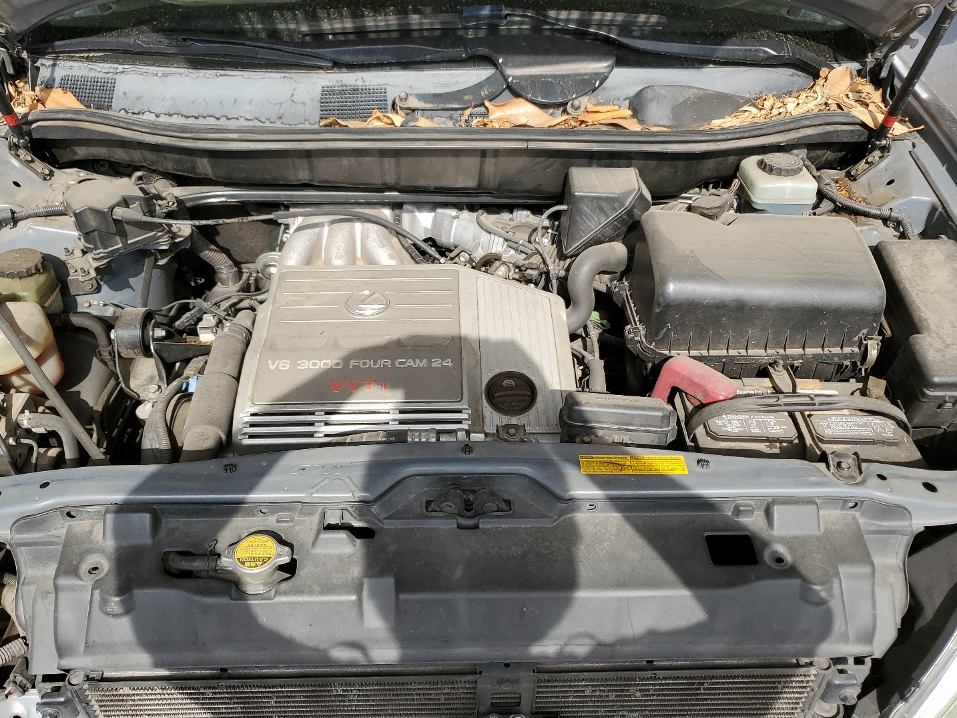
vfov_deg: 48.2
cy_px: 319
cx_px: 457
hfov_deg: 61.6
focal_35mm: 29
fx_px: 802
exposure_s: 1/1667
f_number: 1.5
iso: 50
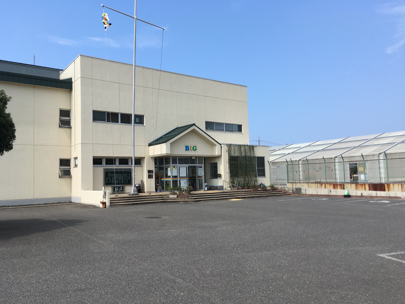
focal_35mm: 29
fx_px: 339
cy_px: 152
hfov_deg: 61.7
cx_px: 202
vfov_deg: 48.2
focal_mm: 4.15
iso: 25
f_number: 2.2
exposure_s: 1/1026
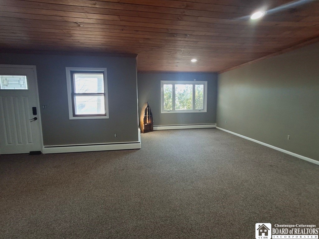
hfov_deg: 94.5
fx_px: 147
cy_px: 120
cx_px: 160
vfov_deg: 78.1
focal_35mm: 16
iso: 125
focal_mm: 1.64
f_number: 2.2
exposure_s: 1/40
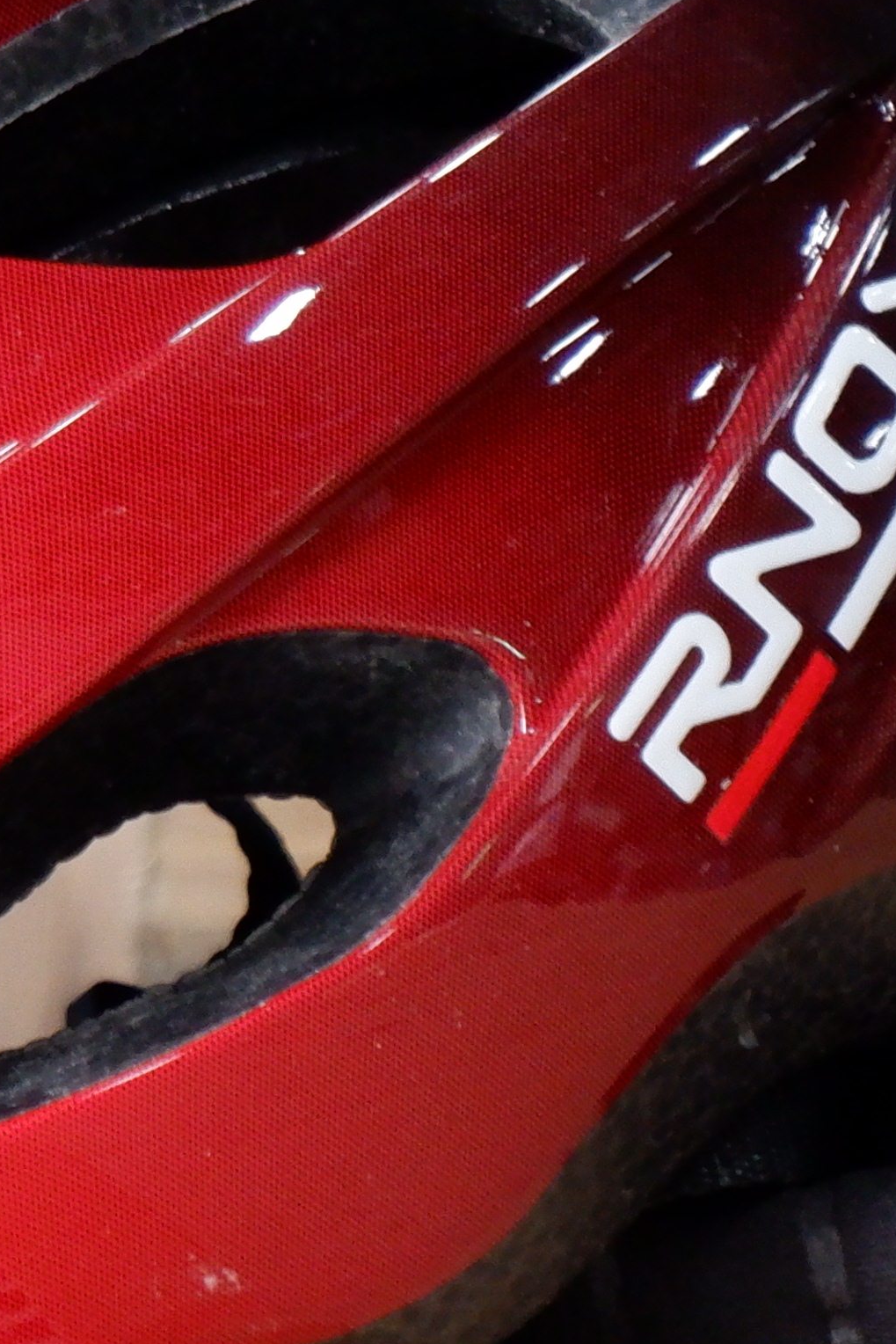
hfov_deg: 5.1
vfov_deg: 7.7
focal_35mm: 267
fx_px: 9965
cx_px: -142
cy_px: 446
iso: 2500
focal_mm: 45
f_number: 5.6
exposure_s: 1/70
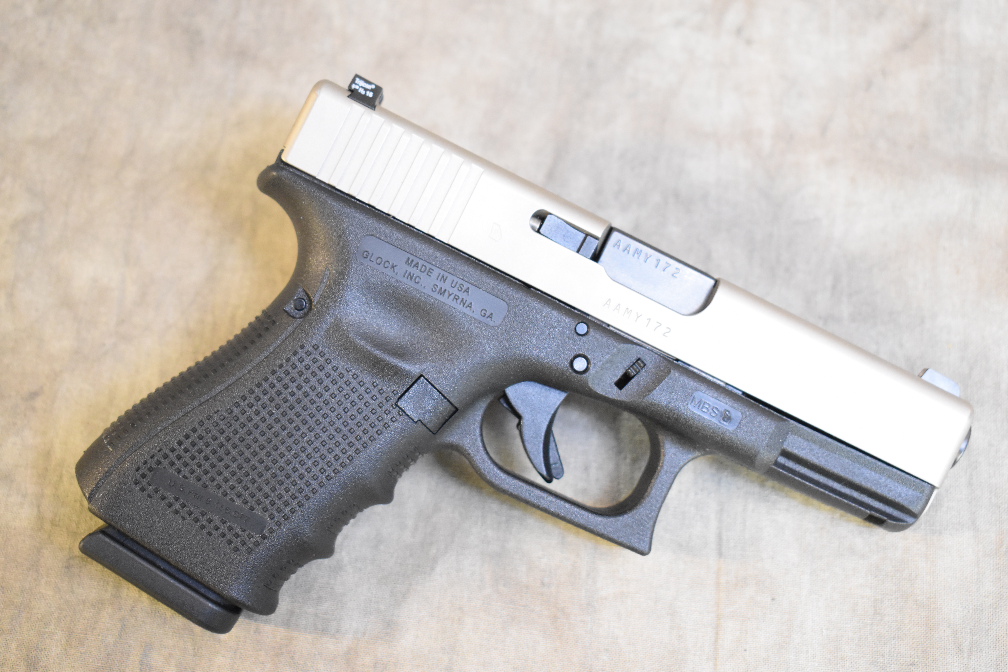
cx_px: 504
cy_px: 336
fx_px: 1470
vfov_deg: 25.8
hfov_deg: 37.9
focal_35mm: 52
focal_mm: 35
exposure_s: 1/25
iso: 3200
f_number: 4.5
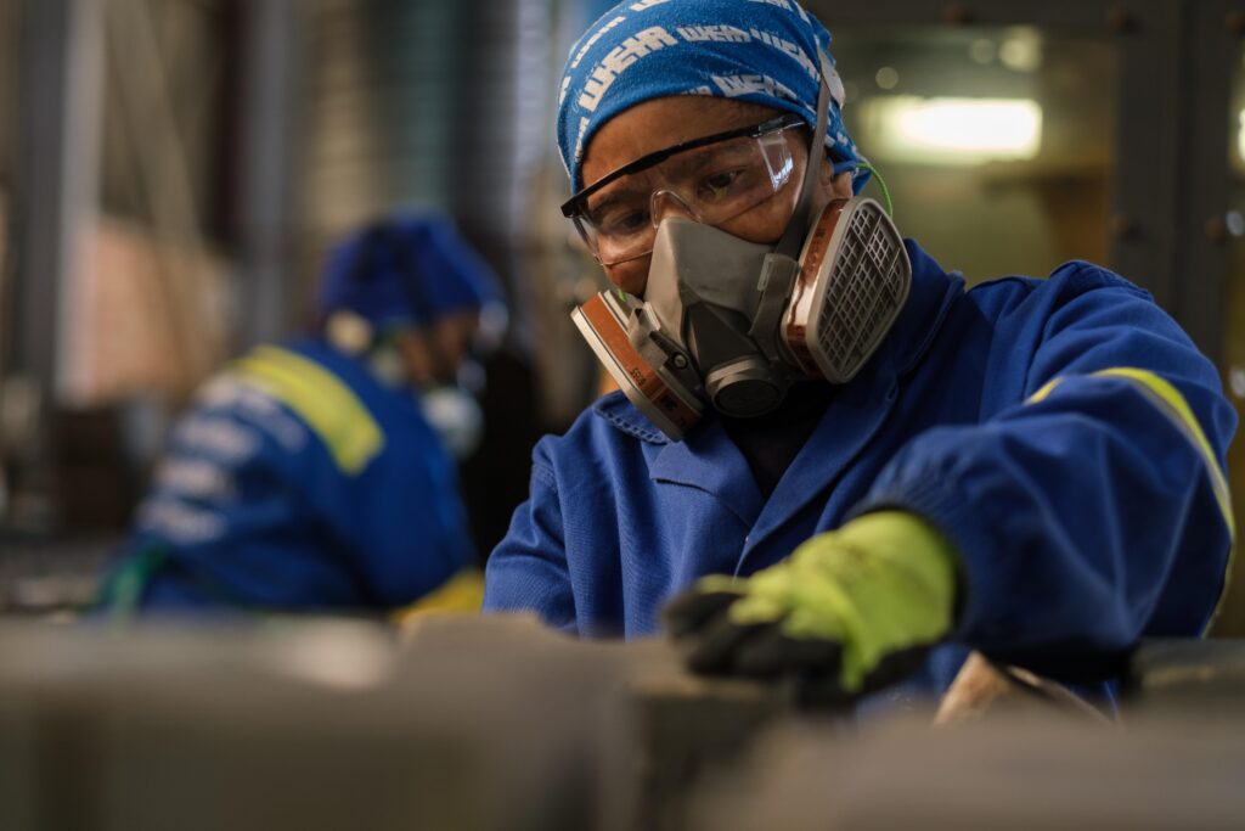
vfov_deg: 16.3
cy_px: 416
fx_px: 2905
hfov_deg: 24.2
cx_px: 622
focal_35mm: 84
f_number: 1.8
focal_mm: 56
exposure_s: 1/200
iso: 320
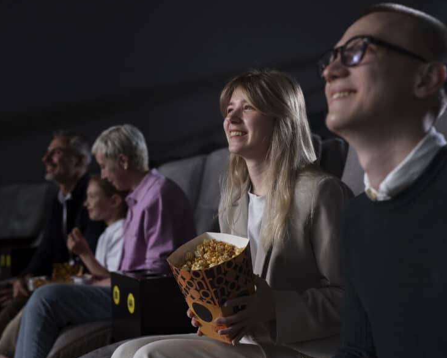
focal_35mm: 46
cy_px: 203
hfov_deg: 40.1
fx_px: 609
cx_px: 272
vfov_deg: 32.7
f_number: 2.2
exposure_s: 1/200
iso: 800
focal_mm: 35
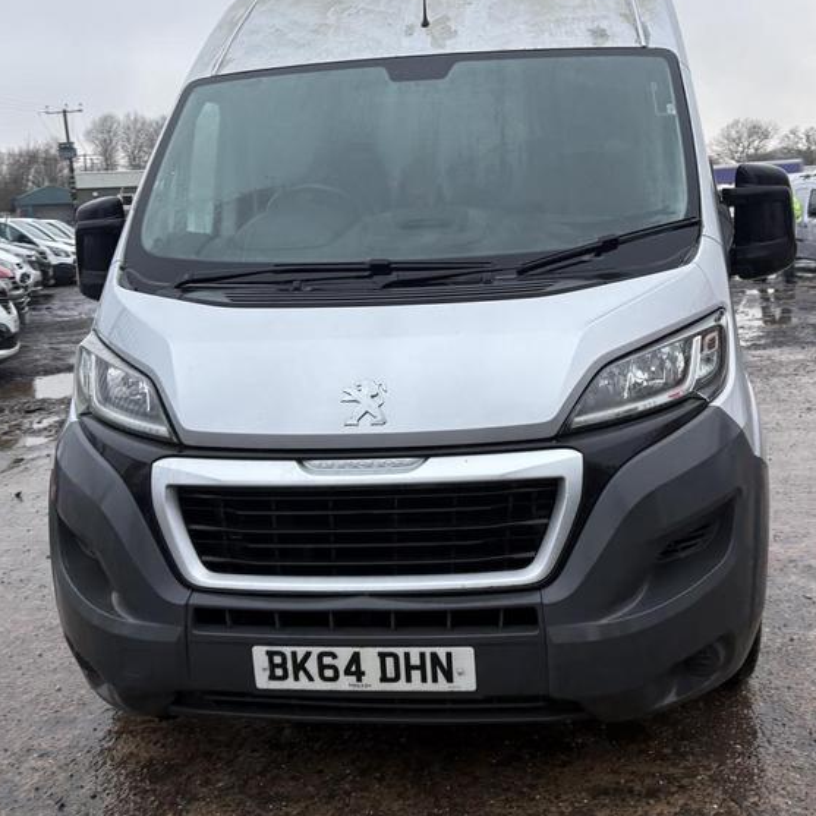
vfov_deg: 44.8
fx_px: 987
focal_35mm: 37
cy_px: 352
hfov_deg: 44.8
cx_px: 456
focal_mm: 5.96
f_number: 1.6
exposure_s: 1/122
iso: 64
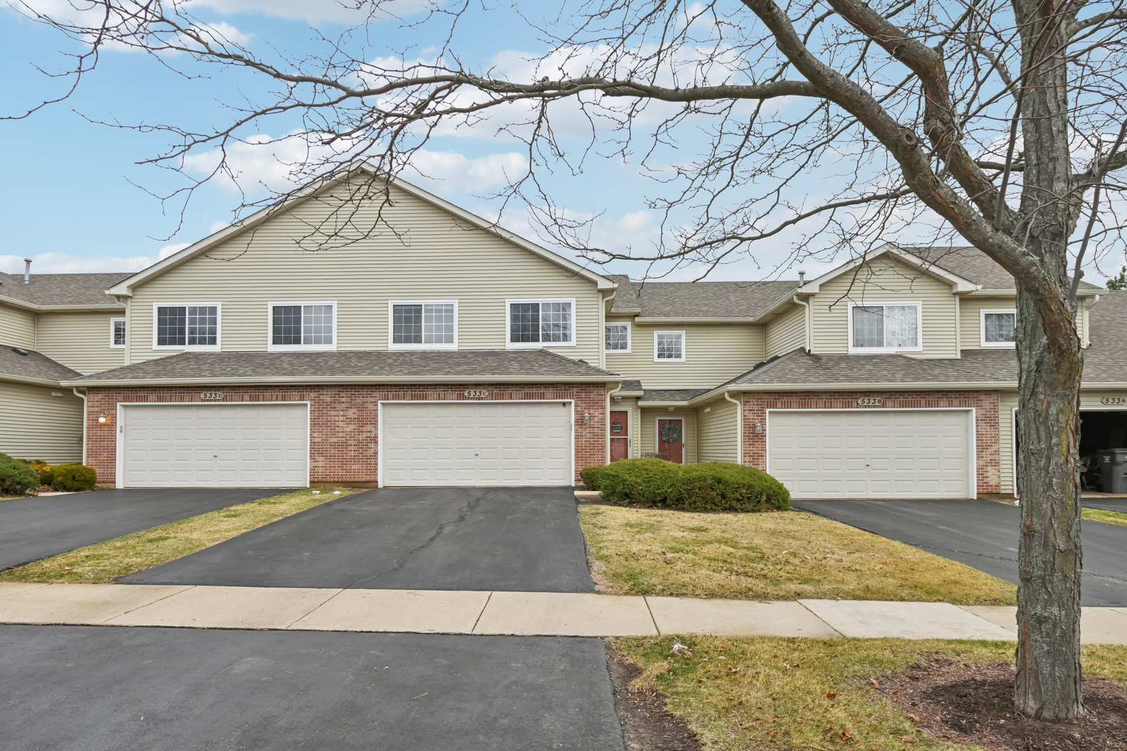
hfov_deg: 81.2
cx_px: 564
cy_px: 376
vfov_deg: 59.5
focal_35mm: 21
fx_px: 657
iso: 100
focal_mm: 14
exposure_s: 1/160
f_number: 8
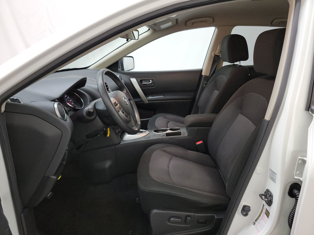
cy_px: 118
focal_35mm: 24
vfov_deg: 56.8
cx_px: 157
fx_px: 218
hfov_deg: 71.6
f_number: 1.8
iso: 632
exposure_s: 1/59
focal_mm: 6.7
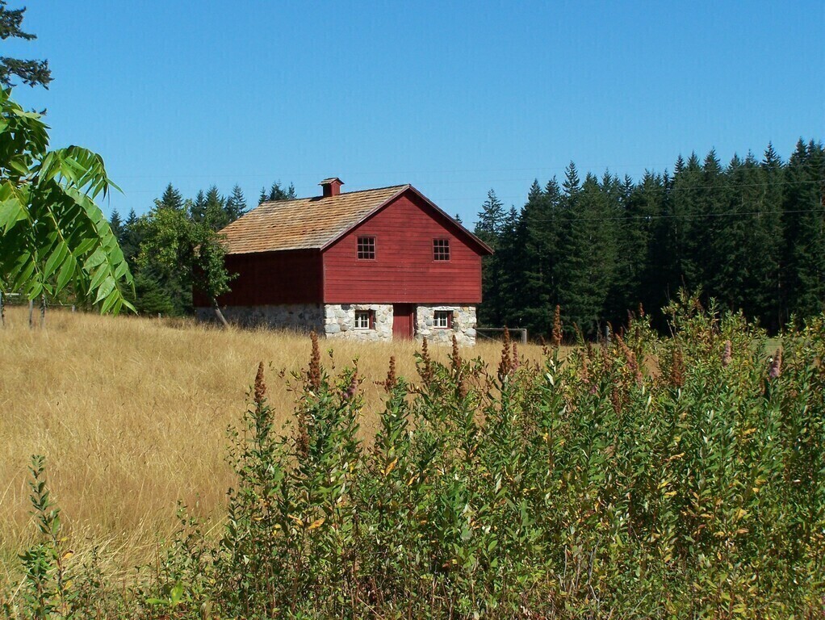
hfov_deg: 28.1
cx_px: 412
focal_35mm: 69
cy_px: 310
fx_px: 1646
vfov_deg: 21.3
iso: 80
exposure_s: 1/500
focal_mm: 11.5
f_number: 6.3
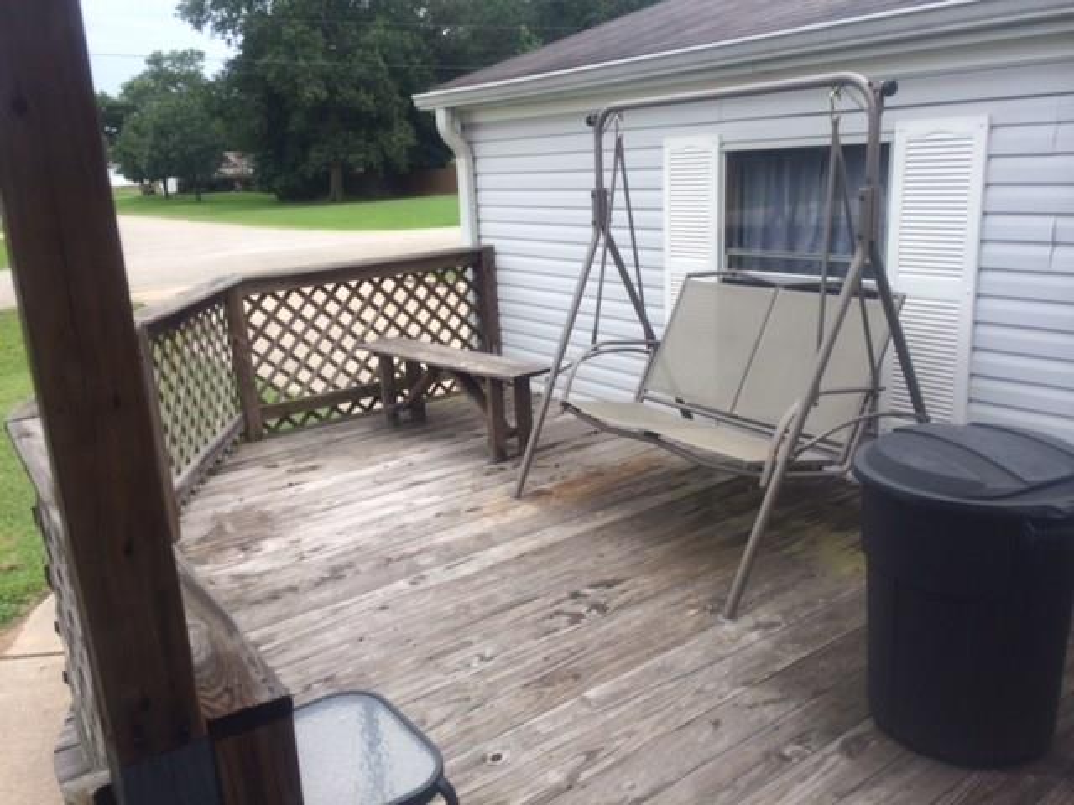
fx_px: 931
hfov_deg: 60.0
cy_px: 402
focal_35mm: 30
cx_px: 537
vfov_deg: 46.8
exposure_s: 1/820
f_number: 2.2
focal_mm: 4.12
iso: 32
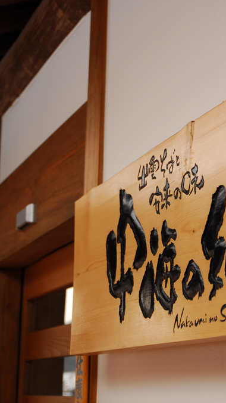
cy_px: 202
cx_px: 143
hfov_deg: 14.9
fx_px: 863
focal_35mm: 81
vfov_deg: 26.2
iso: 100
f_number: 2.8
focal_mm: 34
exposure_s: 1/125
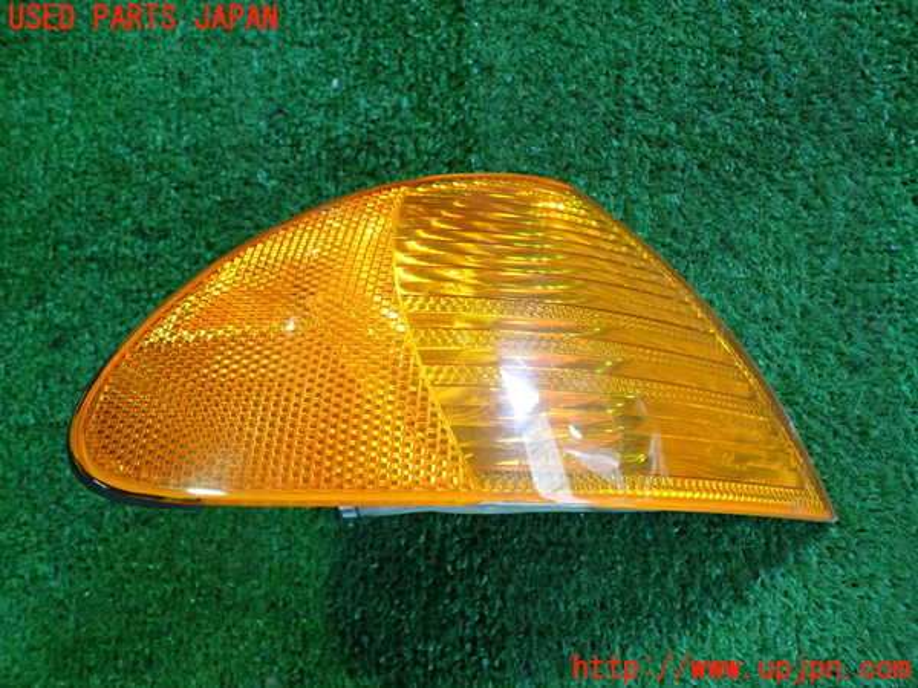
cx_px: 459
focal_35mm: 30
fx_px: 796
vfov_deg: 46.8
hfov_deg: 60.0
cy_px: 344
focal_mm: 5.4
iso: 200
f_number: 2.3
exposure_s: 1/30
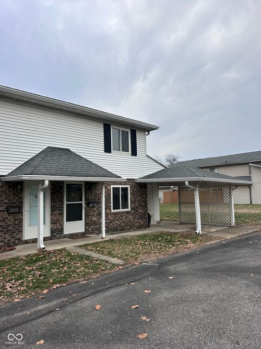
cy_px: 174
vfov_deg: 67.3
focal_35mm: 26
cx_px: 130
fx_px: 261
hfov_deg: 53.0
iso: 50
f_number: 1.5
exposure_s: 1/597
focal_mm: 5.7
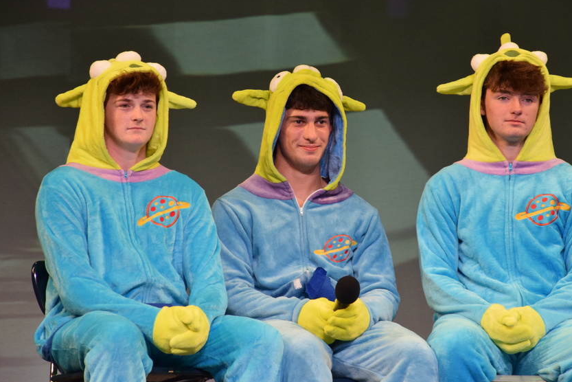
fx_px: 4101
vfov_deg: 5.3
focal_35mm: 258
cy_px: 193
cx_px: 316
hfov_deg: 8.0
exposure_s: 1/160
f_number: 5.6
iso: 800
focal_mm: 140
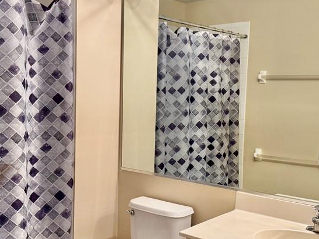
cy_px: 129
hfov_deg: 41.9
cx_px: 134
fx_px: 415
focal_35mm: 45
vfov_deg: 32.2
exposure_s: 1/60
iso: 200
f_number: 1.78
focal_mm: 6.76
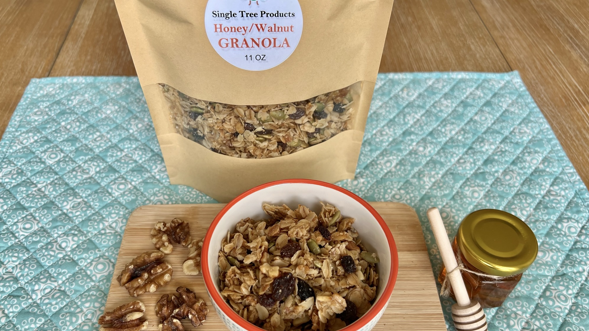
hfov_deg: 66.1
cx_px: 293
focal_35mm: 29
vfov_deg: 39.9
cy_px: 207
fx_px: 453
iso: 40
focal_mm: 5.7
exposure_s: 1/284
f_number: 1.5
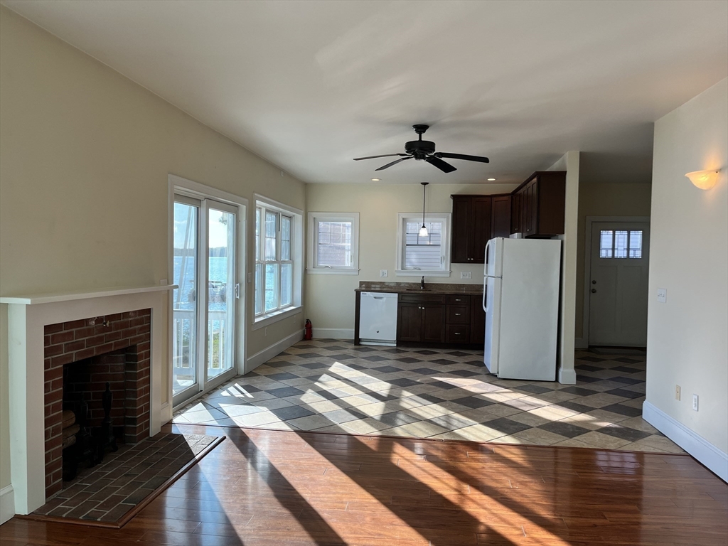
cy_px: 273
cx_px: 364
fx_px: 547
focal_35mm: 26
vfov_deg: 53.1
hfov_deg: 67.3
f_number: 1.6
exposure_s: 1/323
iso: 50
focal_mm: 5.1
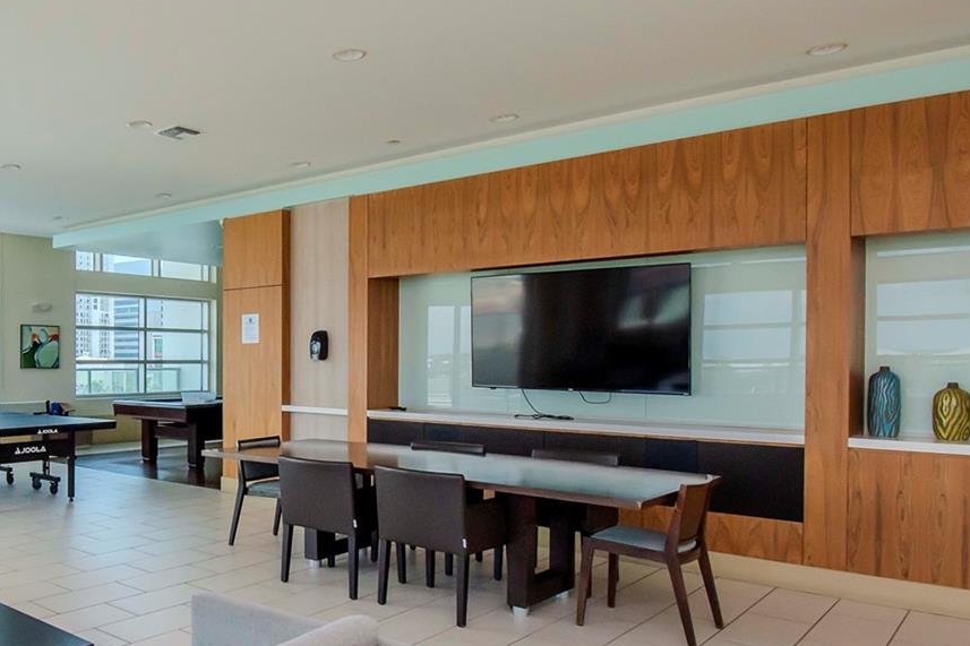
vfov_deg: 45.9
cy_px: 413
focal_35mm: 28
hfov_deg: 59.7
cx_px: 180
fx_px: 754
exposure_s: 1/200
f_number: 11
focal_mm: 10
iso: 640
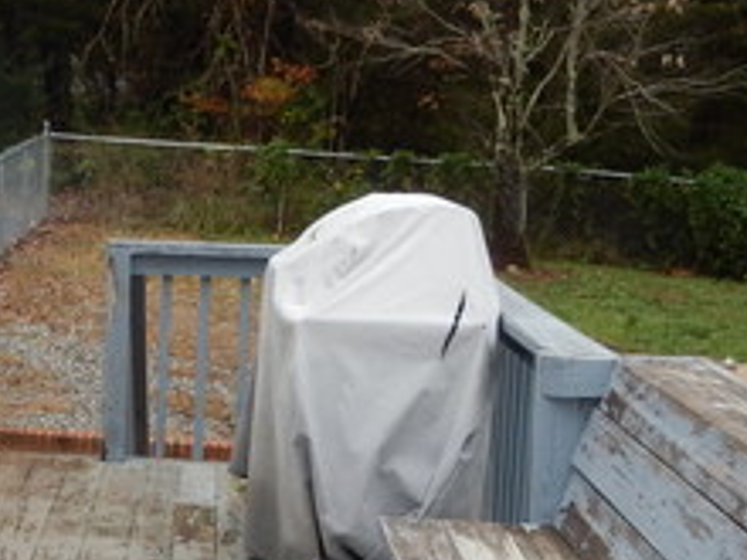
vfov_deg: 16.8
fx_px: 1899
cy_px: 309
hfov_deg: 20.7
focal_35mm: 88
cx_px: -171
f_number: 3.4
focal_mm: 4.5
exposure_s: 1/250
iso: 125
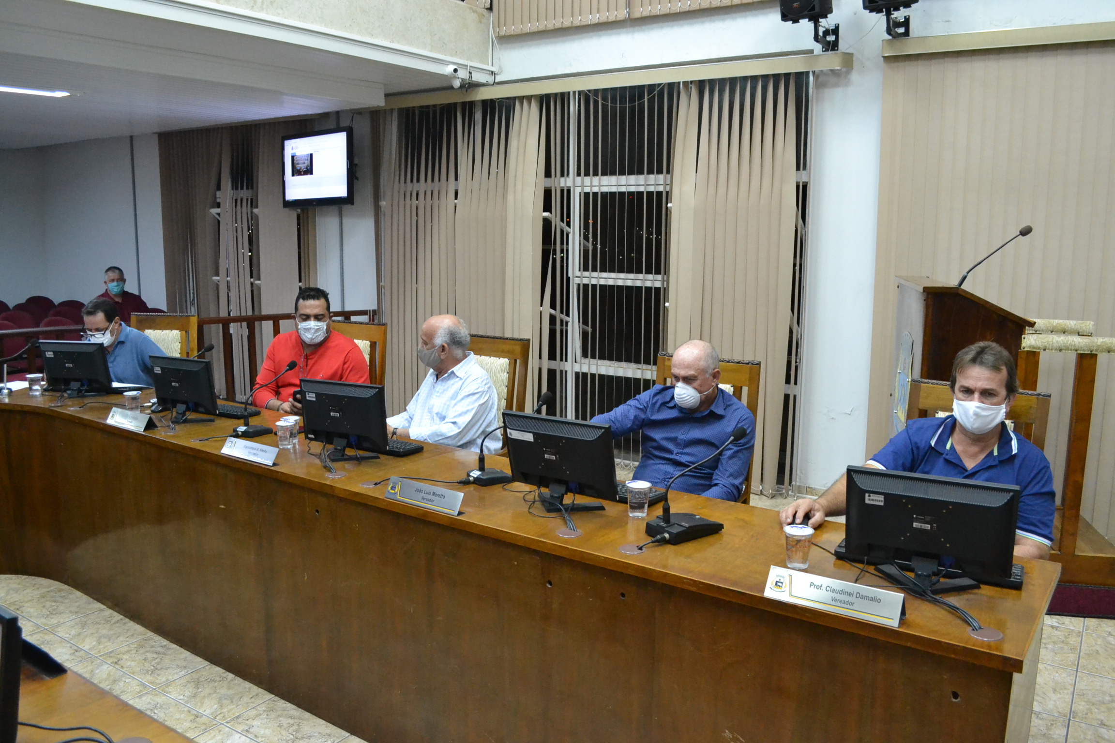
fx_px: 836
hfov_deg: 67.4
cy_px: 372
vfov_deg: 47.9
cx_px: 558
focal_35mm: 27
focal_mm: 18
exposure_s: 1/100
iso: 3200
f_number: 5
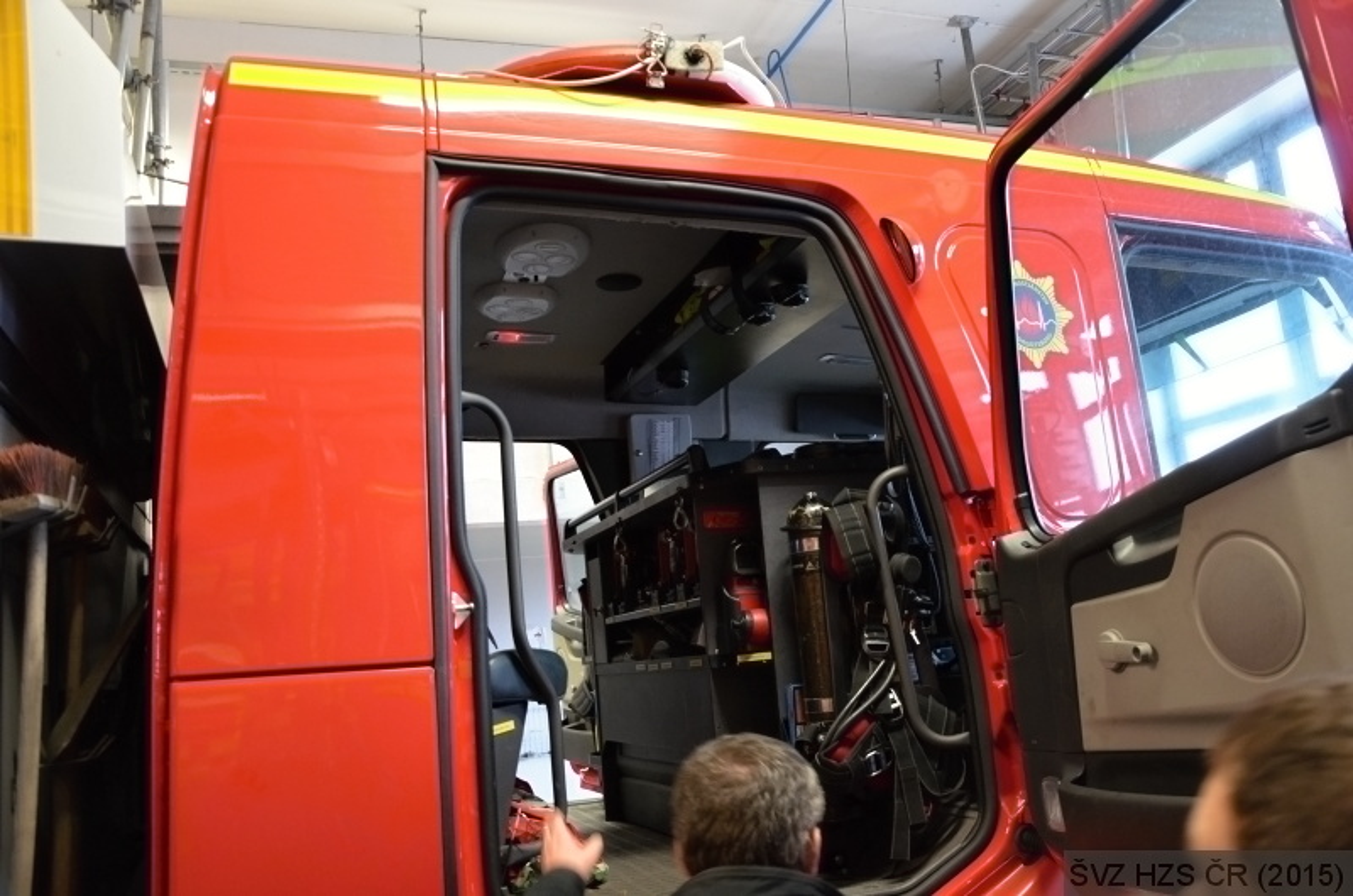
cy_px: 448
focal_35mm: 32
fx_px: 1182
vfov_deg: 41.5
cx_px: 676
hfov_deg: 59.6
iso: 1600
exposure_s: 1/30
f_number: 3.8
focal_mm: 21
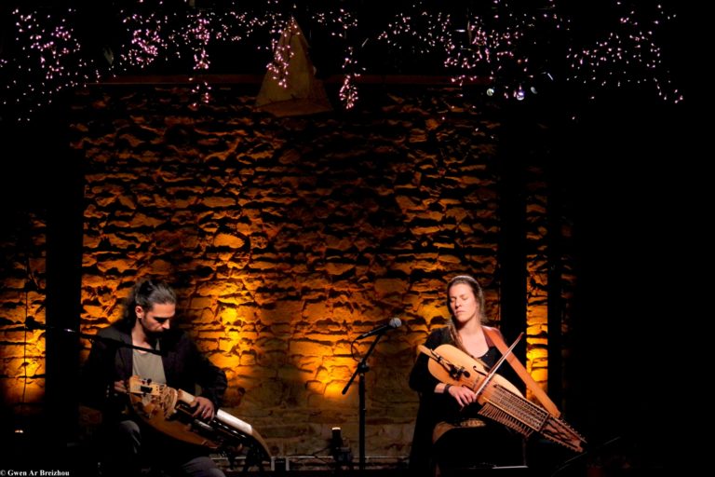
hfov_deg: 20.0
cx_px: 358
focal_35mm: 102
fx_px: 2026
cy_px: 238
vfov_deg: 13.4
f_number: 5
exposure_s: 1/320
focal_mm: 67.5
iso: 1600
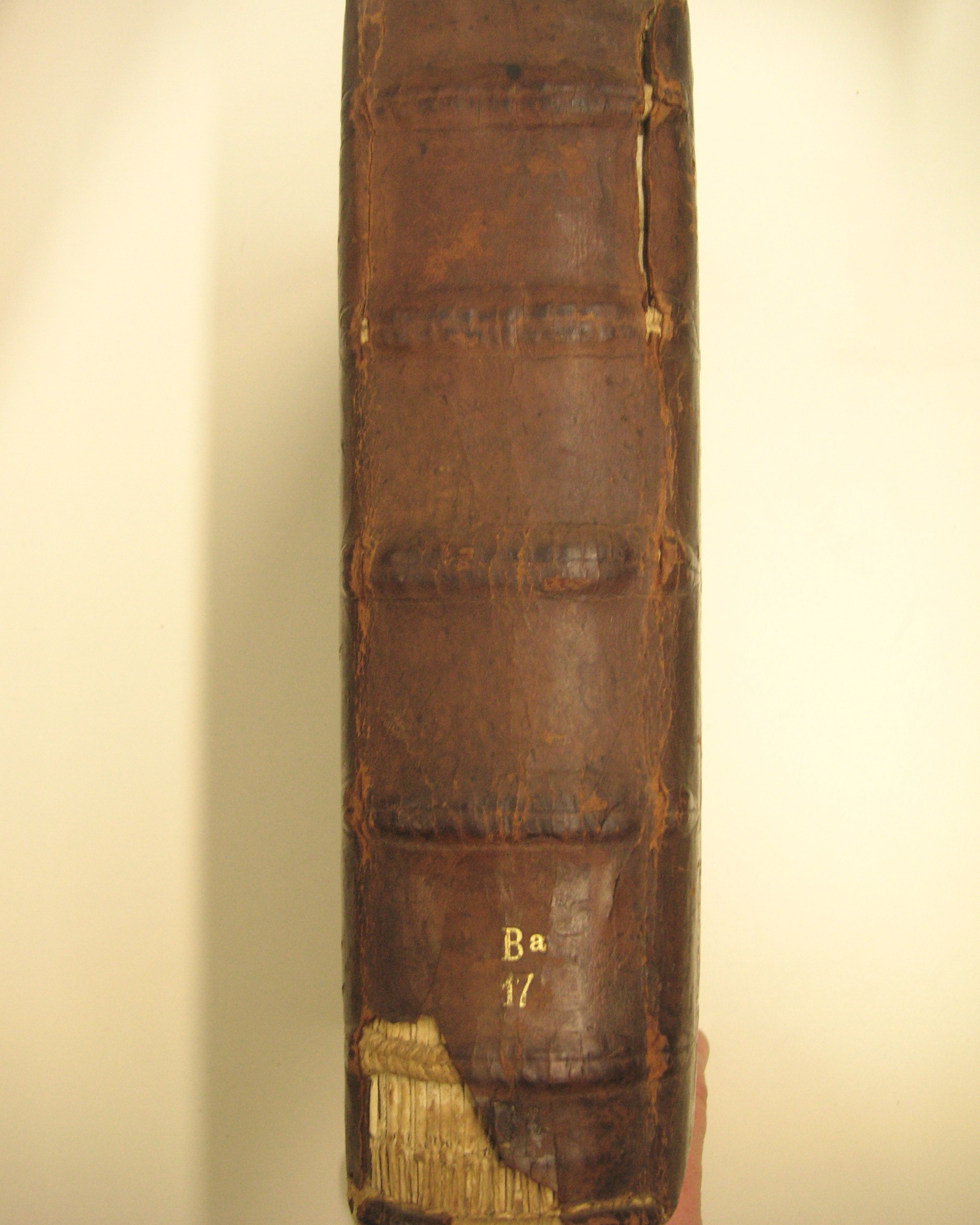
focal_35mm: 39
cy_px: 580
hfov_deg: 38.2
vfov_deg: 46.8
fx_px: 1414
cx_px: 493
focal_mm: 6.1
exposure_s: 1/45
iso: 80
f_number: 2.8
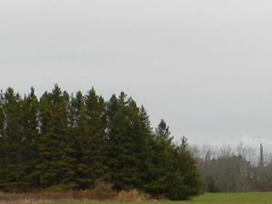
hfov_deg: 14.5
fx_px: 1060
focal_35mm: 135
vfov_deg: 10.5
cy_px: 324
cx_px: 212
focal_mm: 5
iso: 80
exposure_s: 1/180
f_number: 3.5
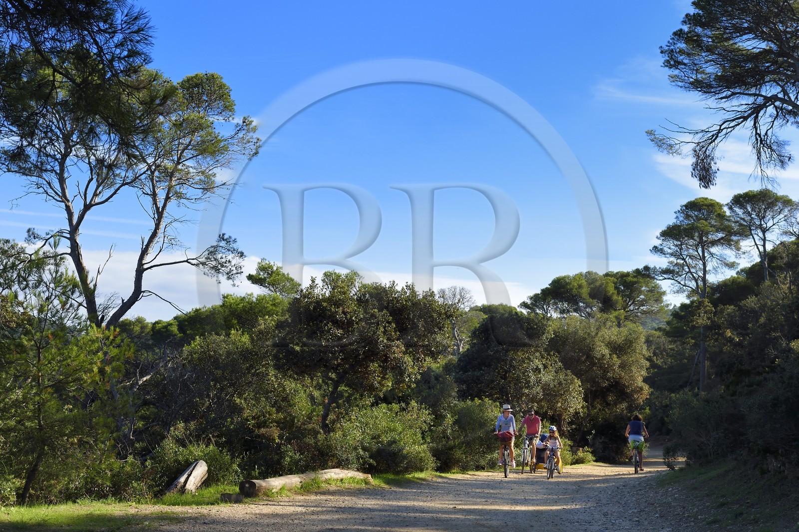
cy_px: 266
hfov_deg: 35.6
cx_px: 400
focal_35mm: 56
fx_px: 1243
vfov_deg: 24.2
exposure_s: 1/250
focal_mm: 56
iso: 200
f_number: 10
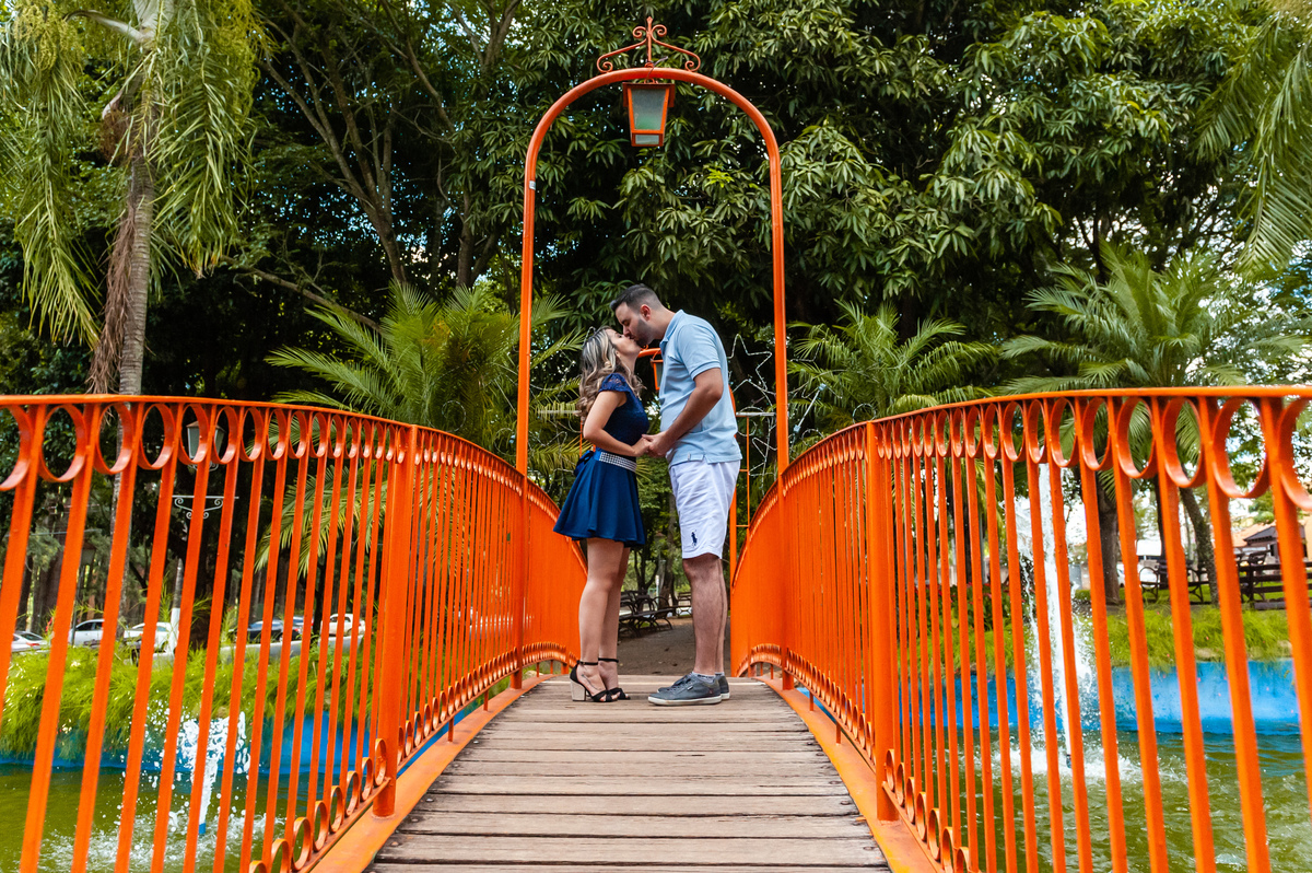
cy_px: 436
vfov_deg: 53.1
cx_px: 656
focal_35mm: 24
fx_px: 874
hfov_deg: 73.8
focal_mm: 24
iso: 2500
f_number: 4.5
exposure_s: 1/4000
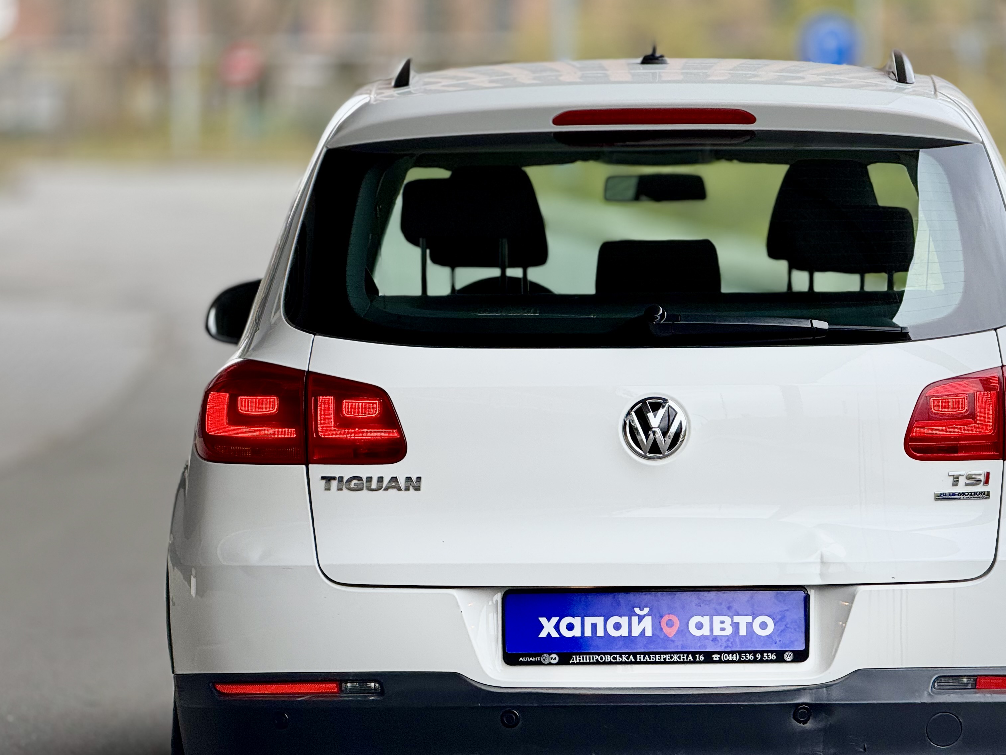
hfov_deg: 12.3
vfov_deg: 9.3
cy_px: 481
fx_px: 4650
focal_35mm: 160
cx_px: 660
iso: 64
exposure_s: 1/99
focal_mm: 15.66
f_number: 2.8
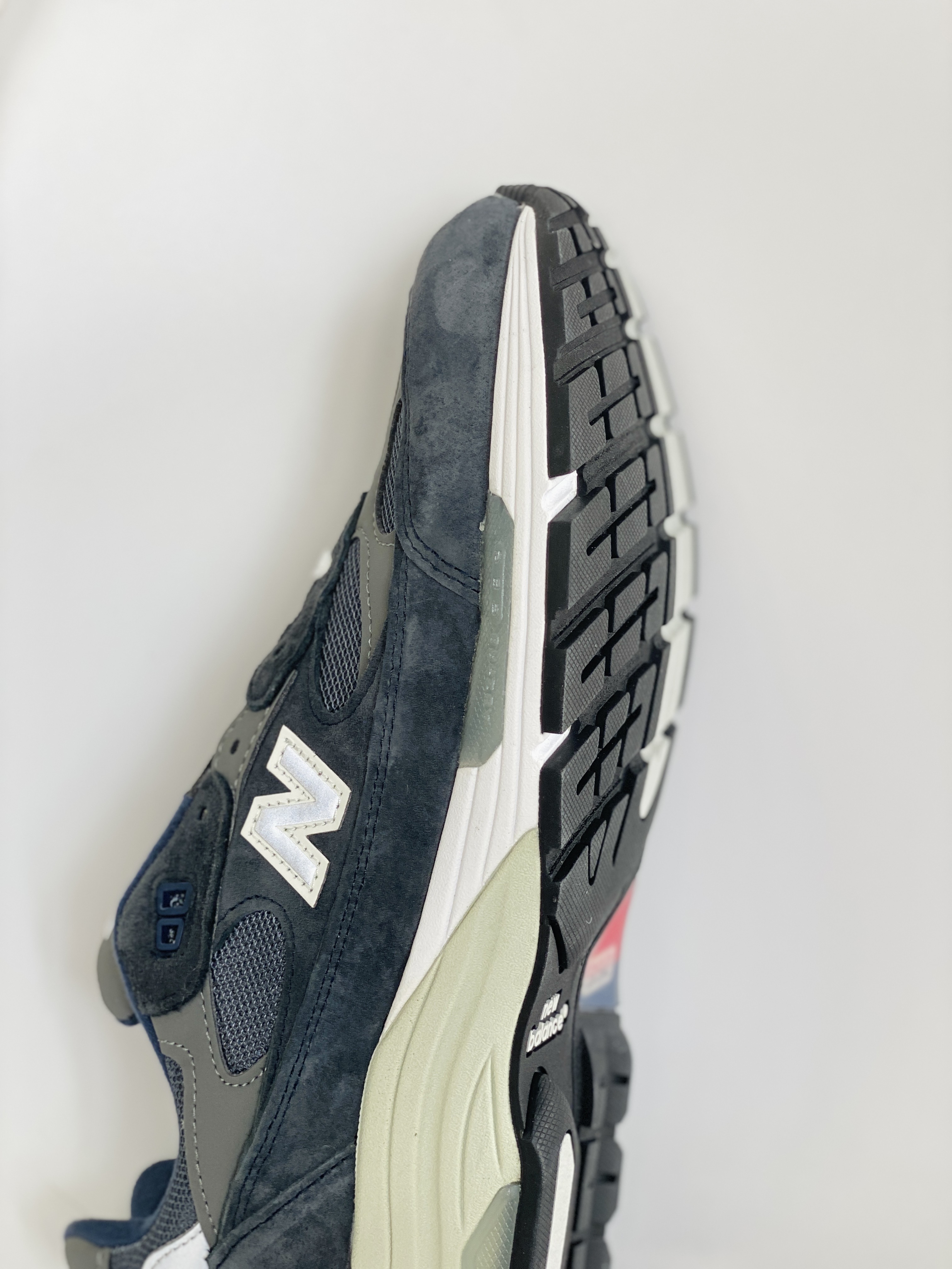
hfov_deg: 28.0
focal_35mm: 52
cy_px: 634
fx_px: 1907
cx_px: 476
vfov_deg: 36.8
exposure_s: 1/100
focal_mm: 6
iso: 50
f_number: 2
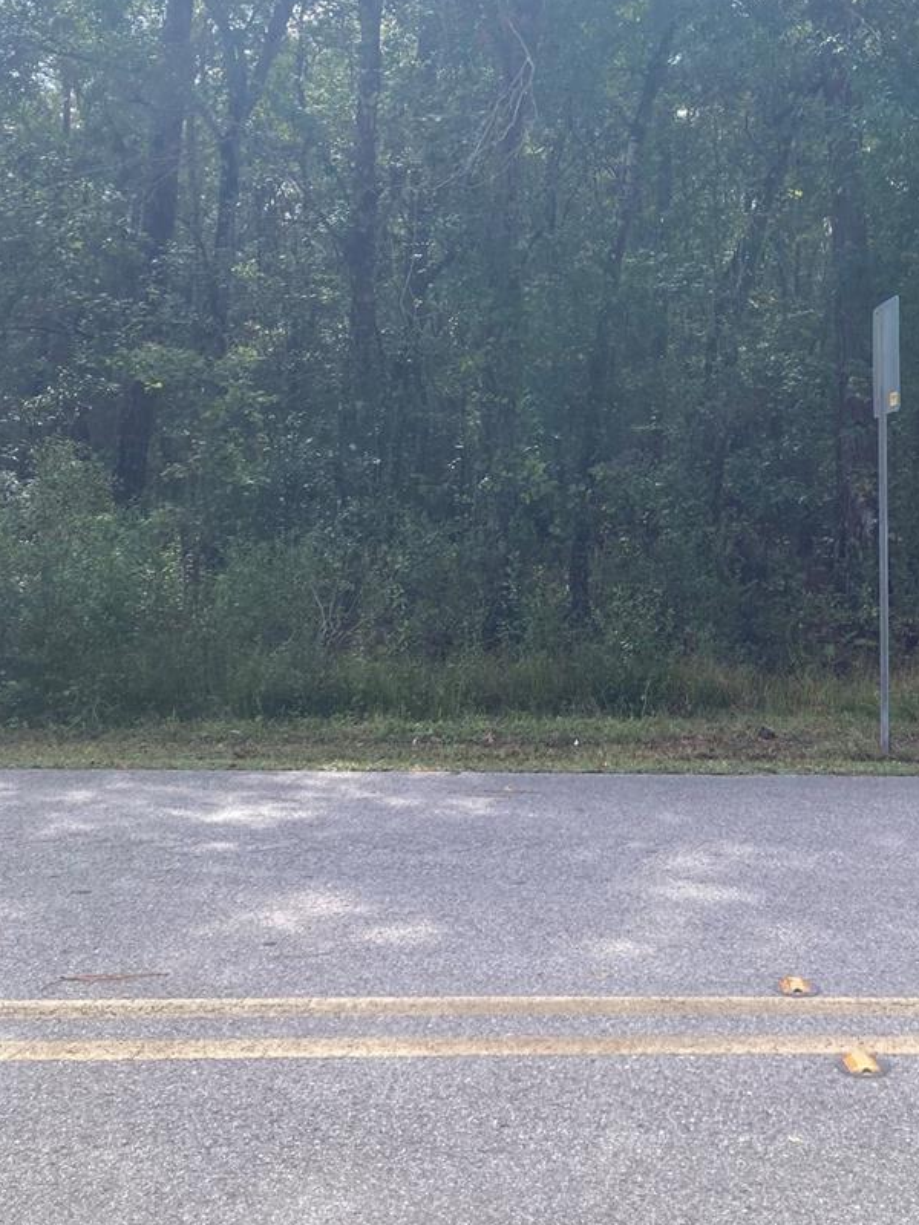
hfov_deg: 33.8
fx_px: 1487
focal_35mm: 42
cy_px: 349
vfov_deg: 43.7
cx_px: 659
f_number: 1.8
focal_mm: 3.99
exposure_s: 1/475
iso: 20
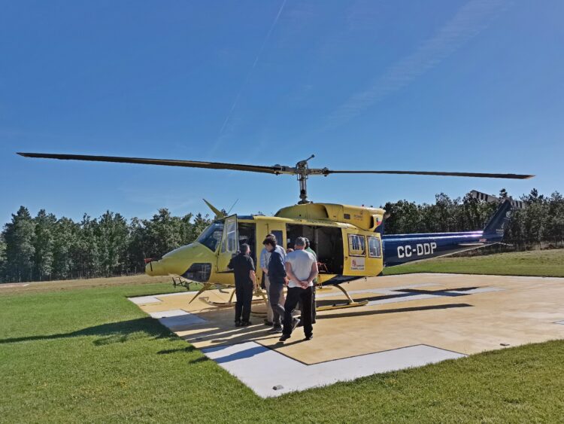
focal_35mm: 26
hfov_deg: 67.3
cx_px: 282
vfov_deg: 53.1
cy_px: 212
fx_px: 424
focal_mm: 5.58
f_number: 1.8
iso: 50
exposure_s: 1/6667
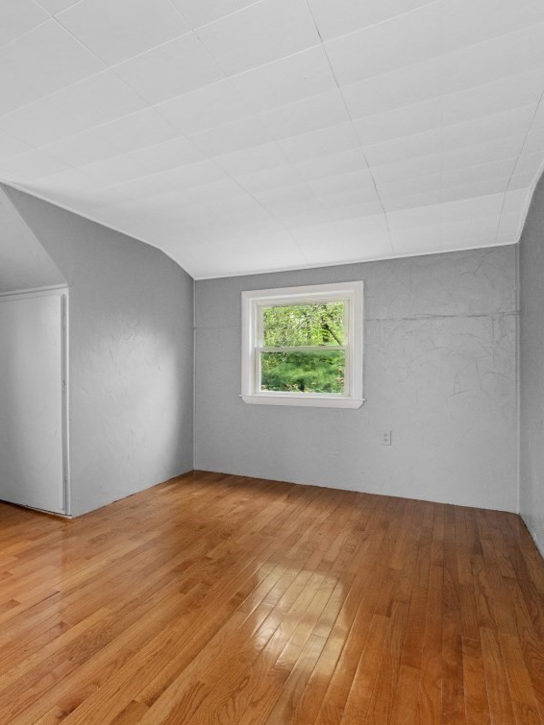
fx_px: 461
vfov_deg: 76.4
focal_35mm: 22
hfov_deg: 54.3
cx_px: 67
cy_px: 367
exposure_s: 1/80
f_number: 6.3
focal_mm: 10
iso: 500
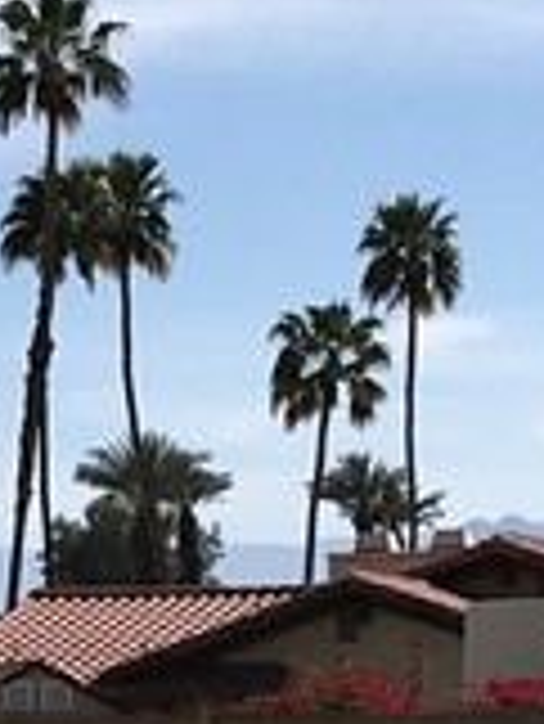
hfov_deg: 8.4
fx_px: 3725
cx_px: 243
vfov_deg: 10.7
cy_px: 1075
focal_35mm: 178
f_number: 1.8
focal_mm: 3.99
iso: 20
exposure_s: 1/5319
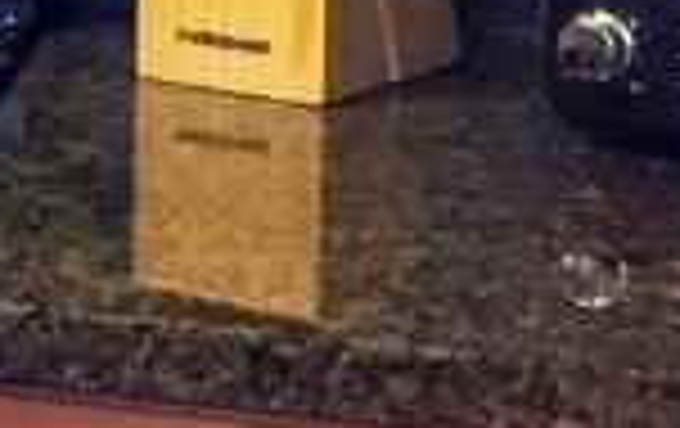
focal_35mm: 208
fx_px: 3862
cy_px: -423
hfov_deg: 8.6
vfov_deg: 6.2
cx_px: -1279
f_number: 2.2
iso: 250
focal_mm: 4.15
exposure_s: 1/30
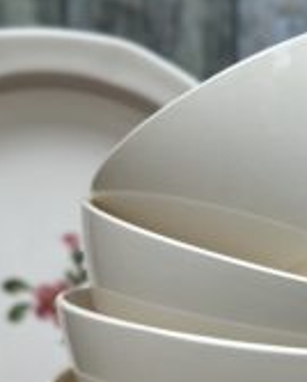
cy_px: 398
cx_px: 250
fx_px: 1270
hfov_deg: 13.7
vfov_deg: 16.7
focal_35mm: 112
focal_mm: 6.86
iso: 80
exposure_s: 1/756
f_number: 1.78
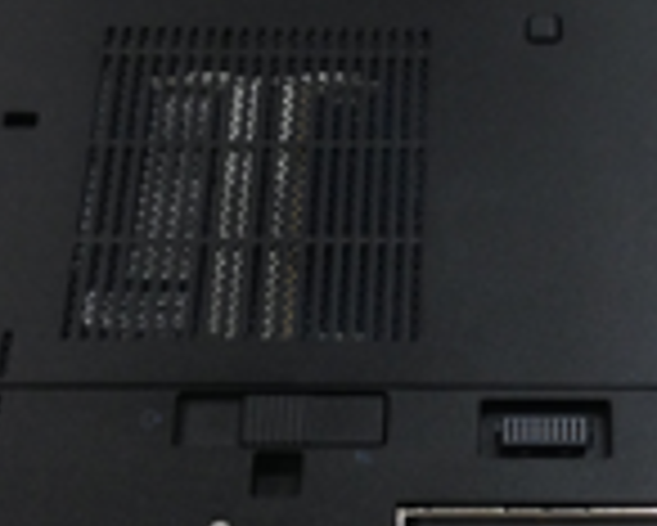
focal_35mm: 88
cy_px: 279
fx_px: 1712
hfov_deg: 21.4
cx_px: 558
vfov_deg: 17.5
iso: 100
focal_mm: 4.13
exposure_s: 1/20
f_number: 2.4
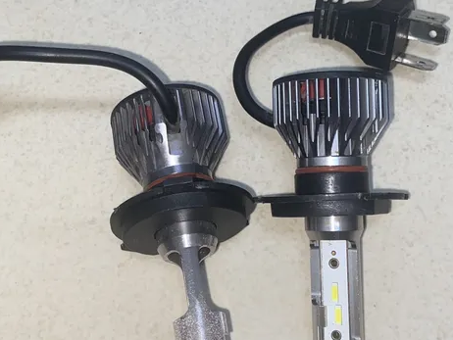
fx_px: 471
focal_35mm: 36
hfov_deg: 51.3
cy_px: 204
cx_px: 207
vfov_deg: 39.5
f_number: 1.8
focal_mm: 4.25
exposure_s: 1/56
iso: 32
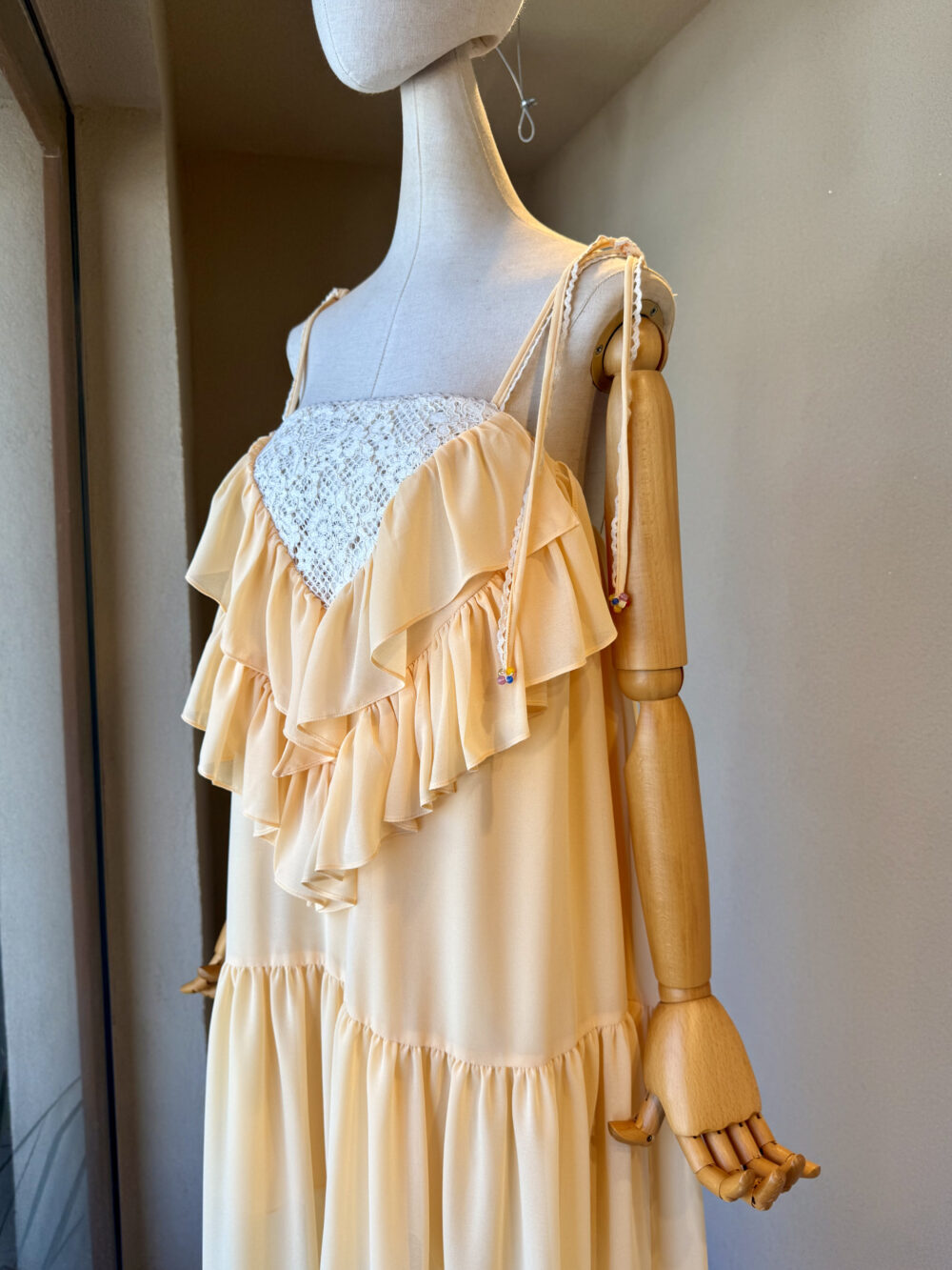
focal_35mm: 24
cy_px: 635
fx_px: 880
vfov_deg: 71.6
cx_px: 476
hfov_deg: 56.8
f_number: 1.78
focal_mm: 6.76
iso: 80
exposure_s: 1/551
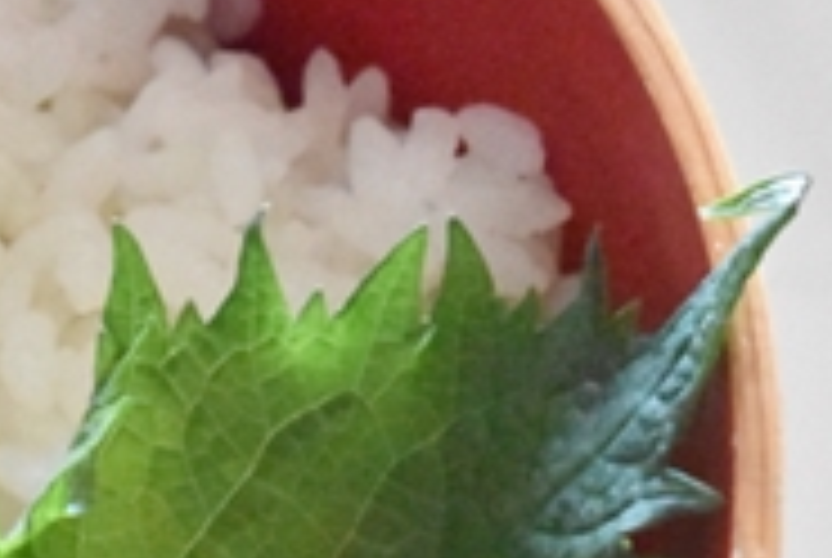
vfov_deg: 4.0
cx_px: -499
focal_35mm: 340
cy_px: 709
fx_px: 7870
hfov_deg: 6.0
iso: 18000
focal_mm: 60
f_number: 9
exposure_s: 1/100
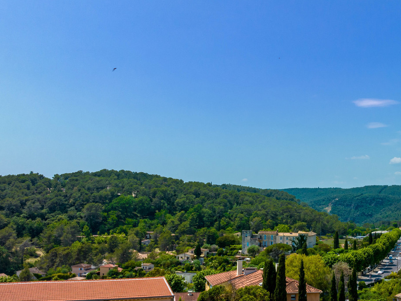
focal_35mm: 42
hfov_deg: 44.1
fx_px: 486
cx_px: 272
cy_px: 204
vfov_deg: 34.0
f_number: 11
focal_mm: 12.3
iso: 100
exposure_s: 1/200
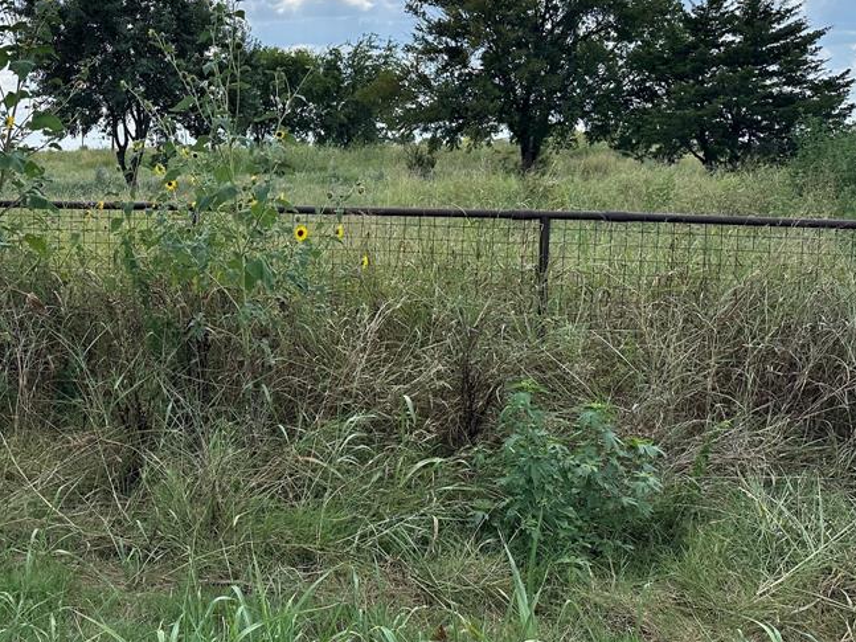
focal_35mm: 38
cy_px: 222
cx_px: 188
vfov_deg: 37.4
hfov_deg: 46.7
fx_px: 940
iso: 80
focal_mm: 6.86
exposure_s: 1/5000
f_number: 1.78
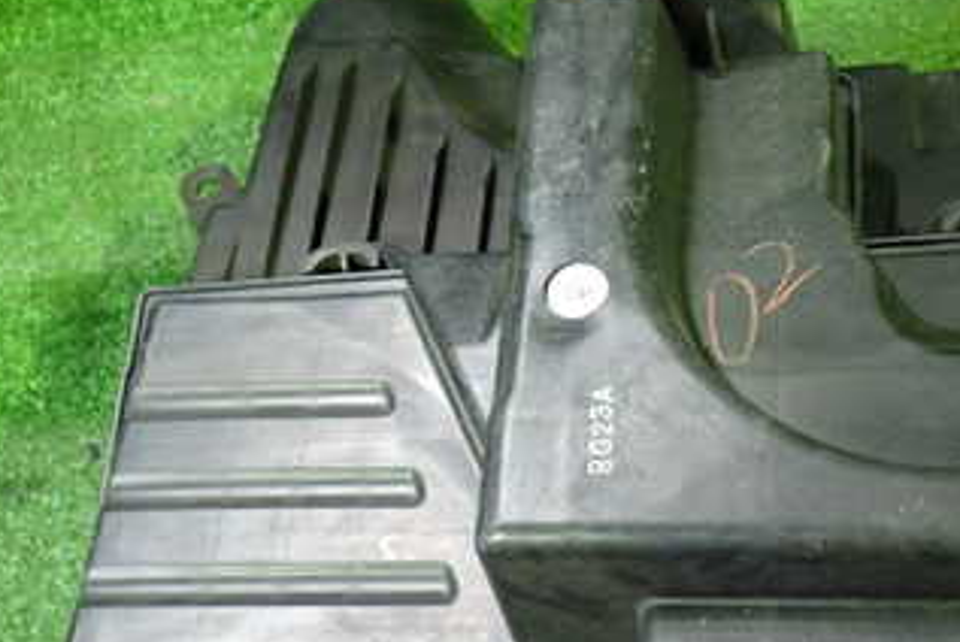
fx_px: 1575
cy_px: 345
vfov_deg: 23.0
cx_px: 621
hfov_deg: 33.7
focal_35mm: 59
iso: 640
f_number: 2.3
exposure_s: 1/30
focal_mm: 5.4
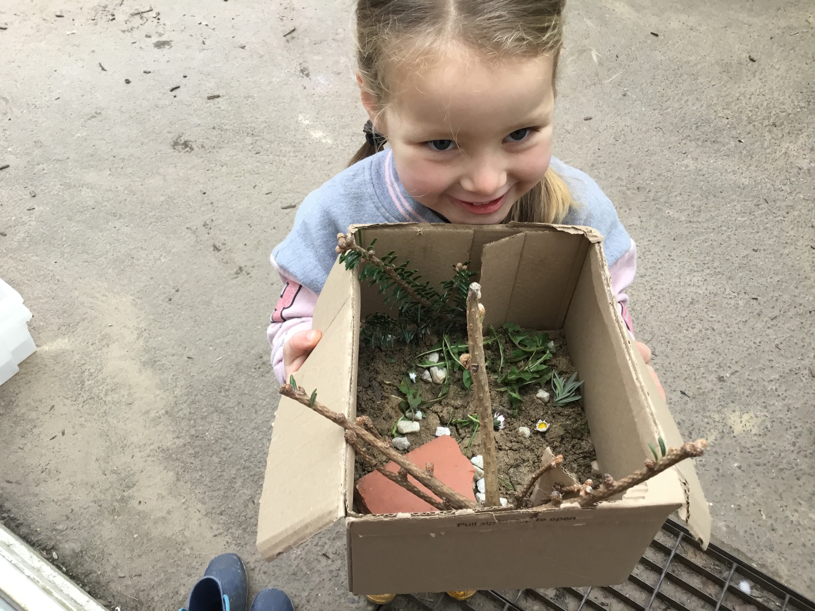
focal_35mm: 31
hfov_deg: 58.4
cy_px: 306
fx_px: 730
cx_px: 408
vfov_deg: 45.4
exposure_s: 1/33
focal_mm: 3.3
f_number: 2.4
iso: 25
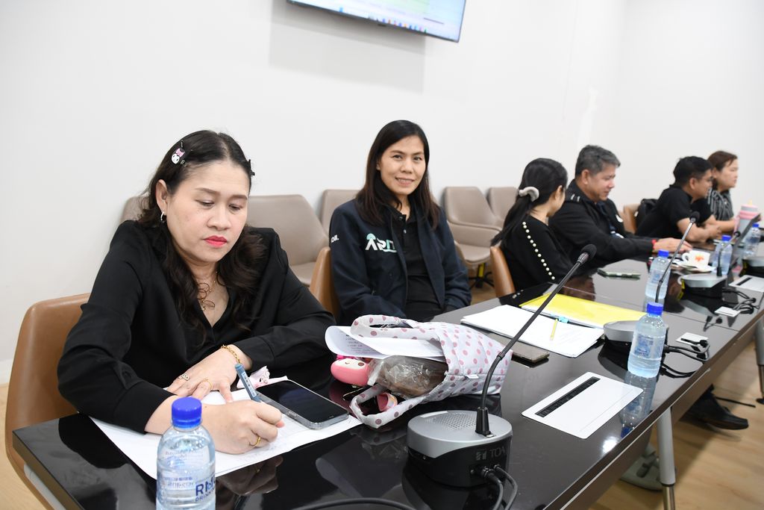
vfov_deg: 47.9
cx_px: 382
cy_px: 255
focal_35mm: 27
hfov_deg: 67.4
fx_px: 573
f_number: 4
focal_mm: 18
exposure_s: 1/50
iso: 1100
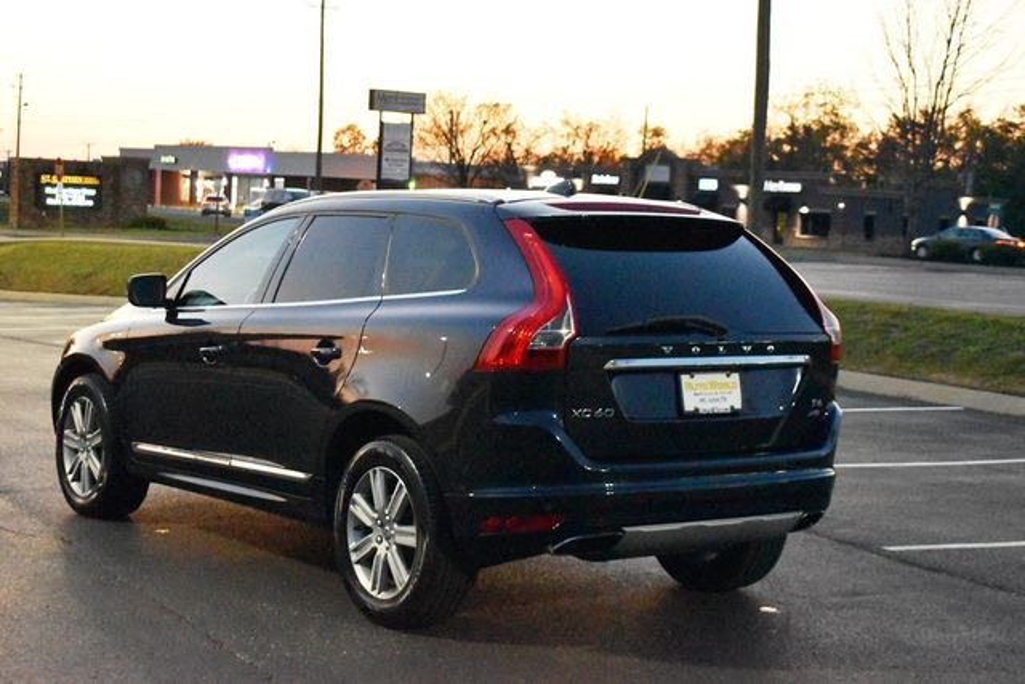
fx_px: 1709
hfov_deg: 33.4
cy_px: 342
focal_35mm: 60
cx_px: 512
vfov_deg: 22.6
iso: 11400
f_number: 5
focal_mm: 40
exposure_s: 1/125
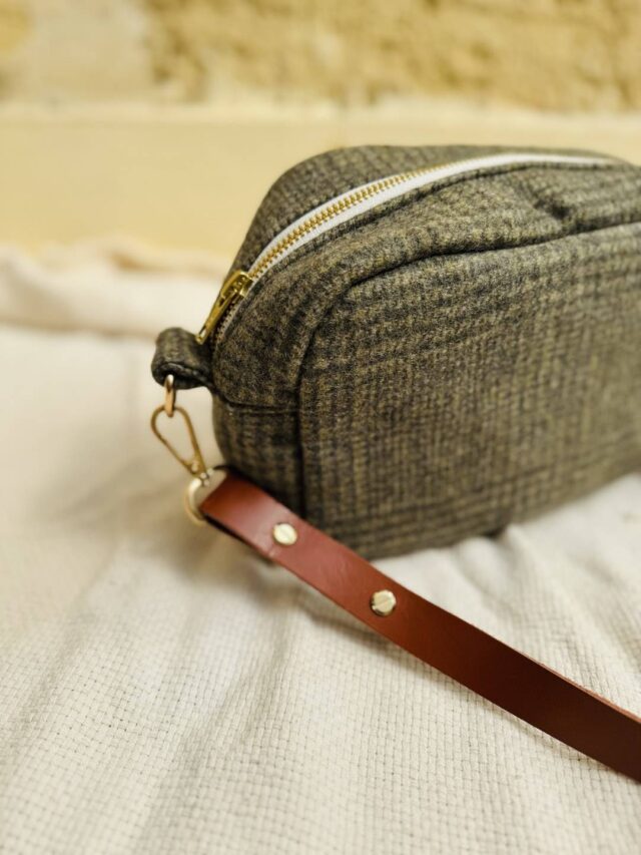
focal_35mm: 24
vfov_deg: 71.6
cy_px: 428
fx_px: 592
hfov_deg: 56.8
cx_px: 320
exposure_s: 1/2415
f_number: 1.78
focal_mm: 6.76
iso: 80
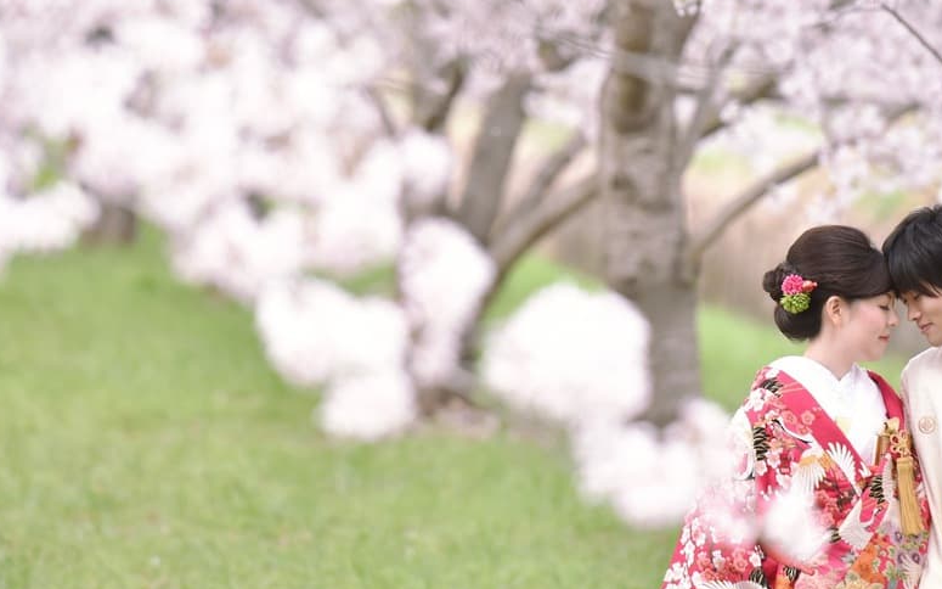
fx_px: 9728
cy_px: 156
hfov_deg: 5.5
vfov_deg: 3.5
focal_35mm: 379
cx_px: 569
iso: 1000
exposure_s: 1/2000
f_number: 4
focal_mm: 200
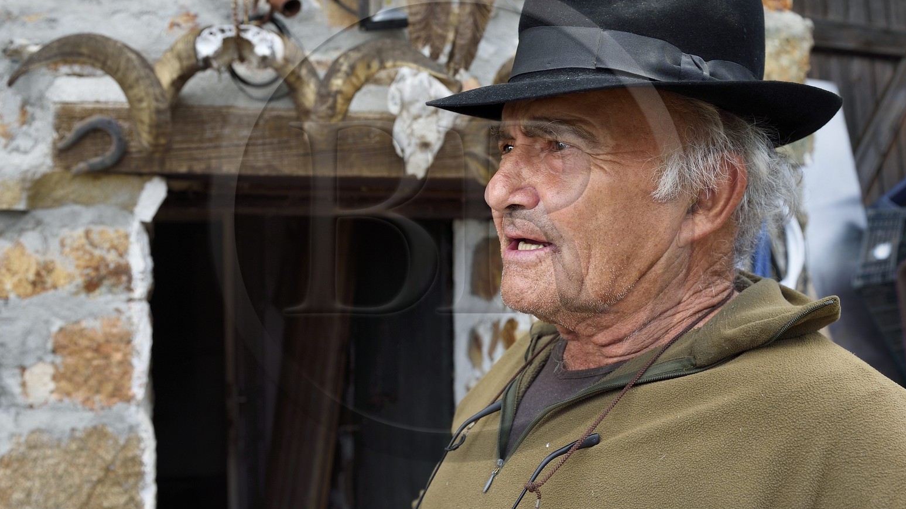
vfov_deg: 44.3
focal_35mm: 26
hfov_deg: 71.9
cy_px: 218
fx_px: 625
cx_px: 450
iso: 200
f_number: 5
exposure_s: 1/160
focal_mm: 24
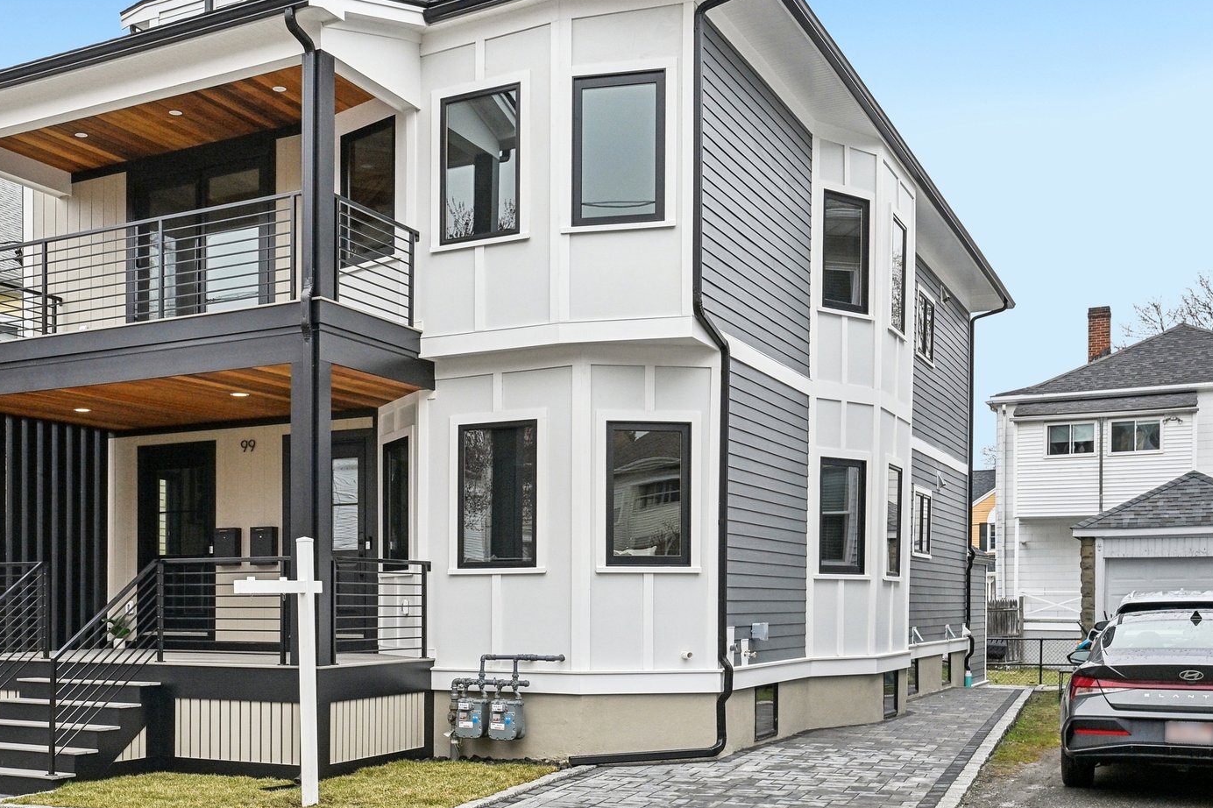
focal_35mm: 37
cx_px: 370
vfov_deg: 35.6
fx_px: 1246
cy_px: 284
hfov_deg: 50.6
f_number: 8
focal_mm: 25
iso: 400
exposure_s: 1/640
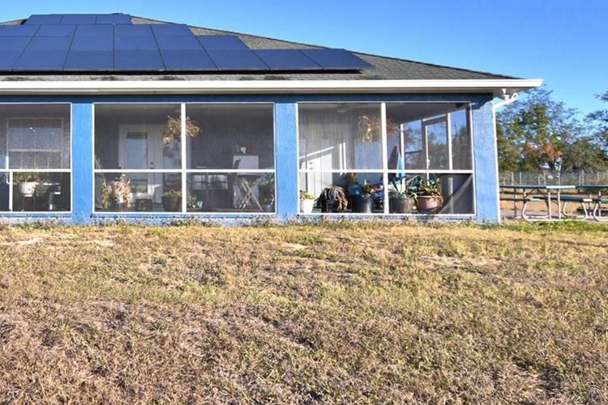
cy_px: 159
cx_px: 97
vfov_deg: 40.9
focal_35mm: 32
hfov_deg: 53.6
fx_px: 540
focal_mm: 10
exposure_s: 1/1000
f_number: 4.5
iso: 100
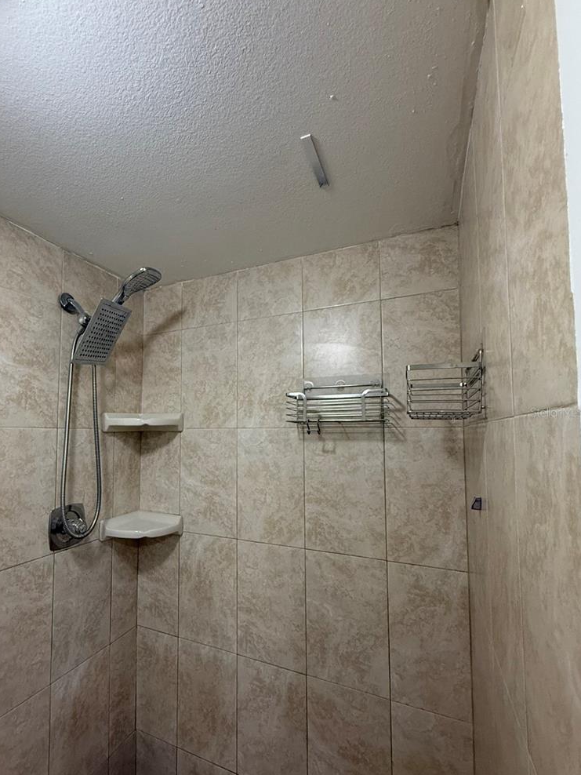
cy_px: 412
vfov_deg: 90.9
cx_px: 233
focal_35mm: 17
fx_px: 380
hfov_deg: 73.9
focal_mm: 2.22
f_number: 2.2
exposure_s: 1/120
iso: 320
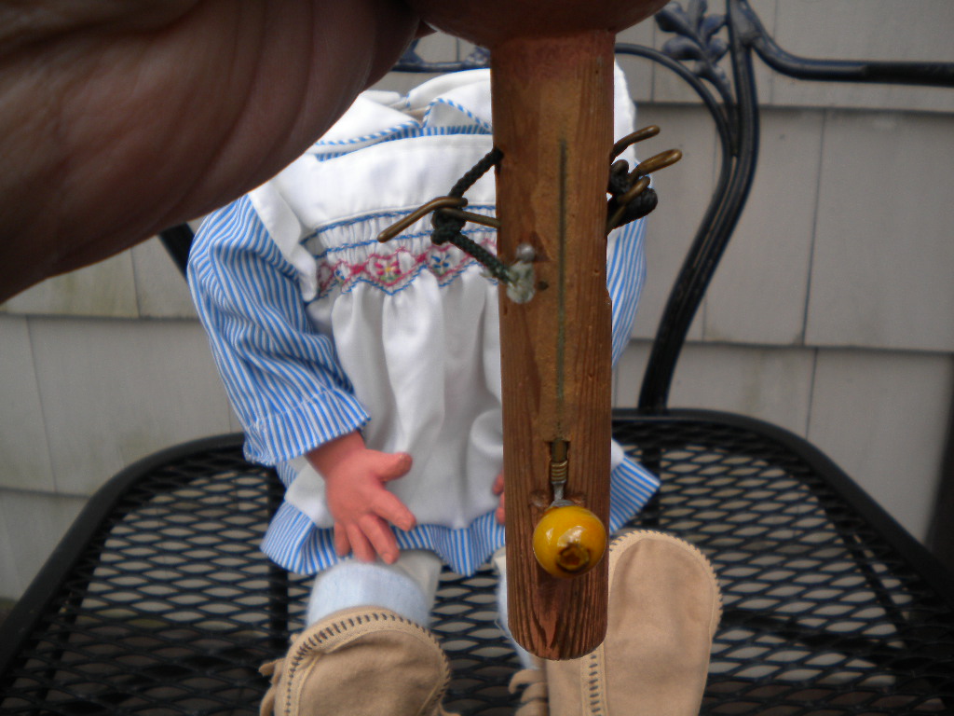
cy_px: 358
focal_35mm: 35
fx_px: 965
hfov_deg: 52.6
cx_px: 477
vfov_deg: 40.7
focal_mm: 6.3
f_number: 3.1
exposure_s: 1/165
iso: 80
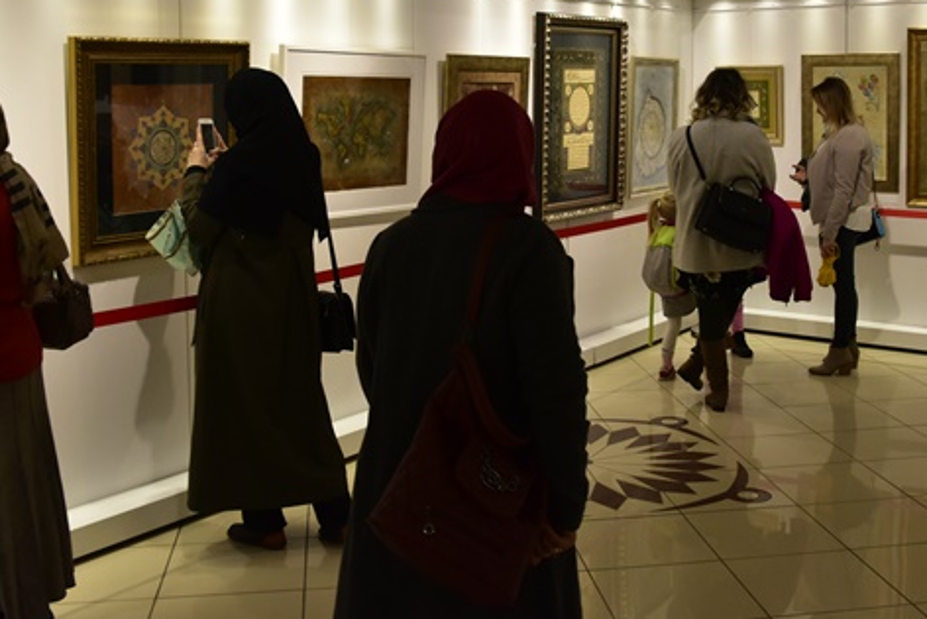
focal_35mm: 45
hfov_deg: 43.7
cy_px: 194
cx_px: 528
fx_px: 1152
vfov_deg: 29.8
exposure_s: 1/250
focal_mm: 21
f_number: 6.7
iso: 1600
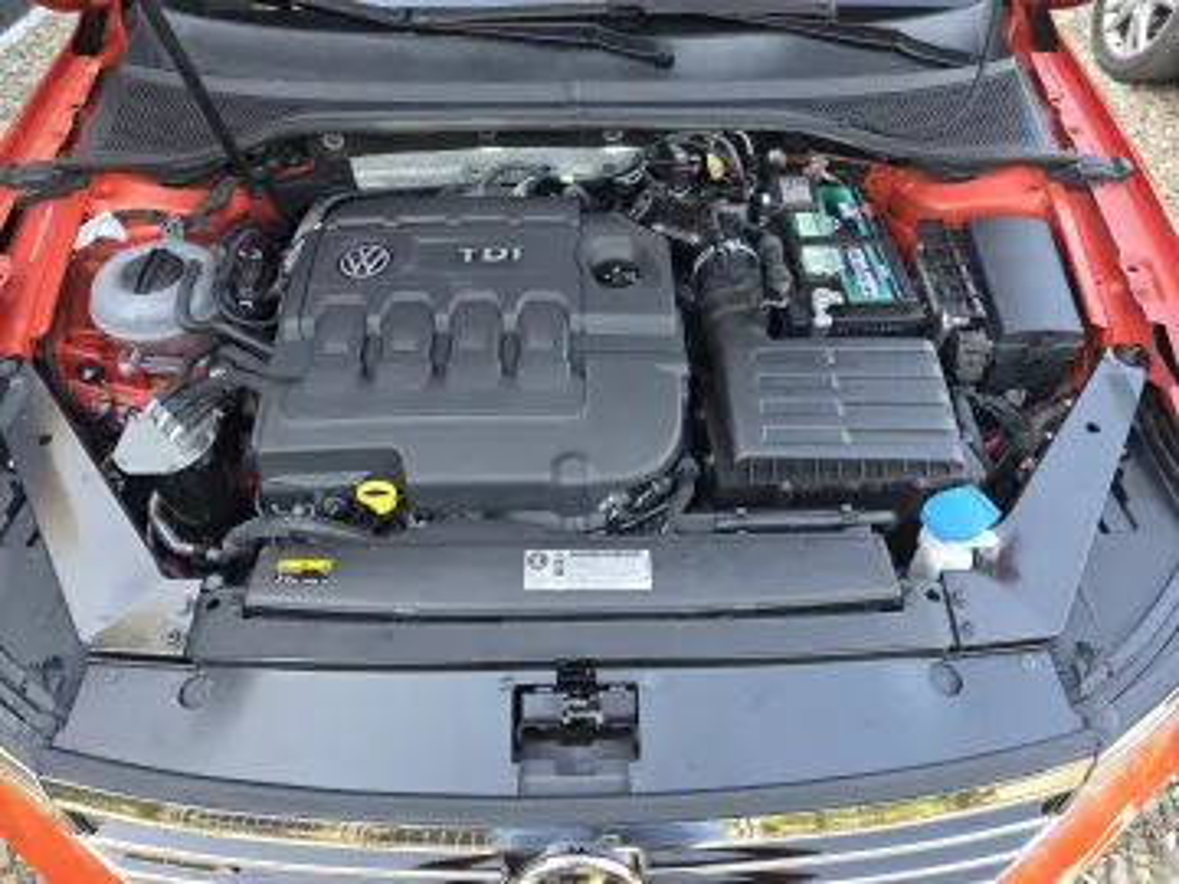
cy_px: 442
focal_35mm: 23
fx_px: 783
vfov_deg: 58.9
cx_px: 590
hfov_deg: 73.9
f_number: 1.7
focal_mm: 6.25
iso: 64
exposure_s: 1/100
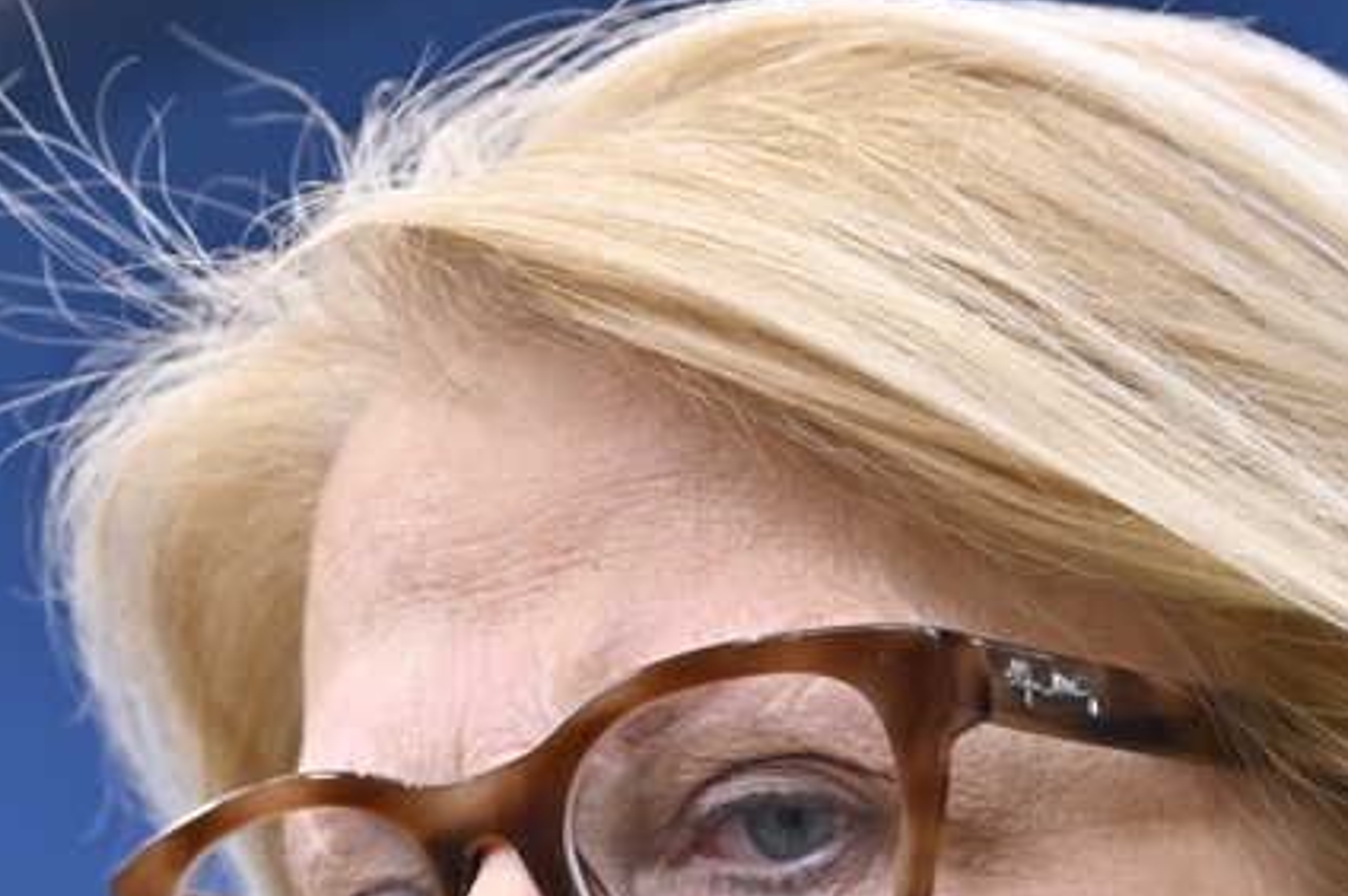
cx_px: 426
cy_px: 1226
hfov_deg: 13.3
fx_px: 5762
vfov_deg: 8.7
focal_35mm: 154
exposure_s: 1/200
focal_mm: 48
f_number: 4
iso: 1250
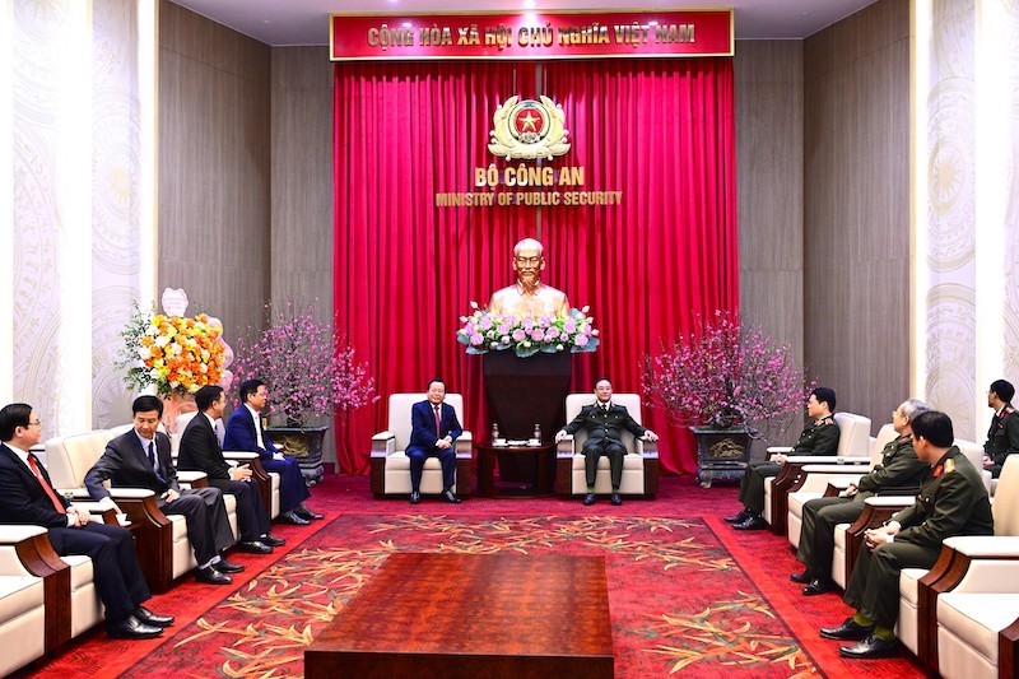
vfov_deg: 33.4
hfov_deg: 48.5
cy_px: 340
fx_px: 1132
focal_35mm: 40
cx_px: 510
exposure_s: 1/125
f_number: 4.5
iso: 3200
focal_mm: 40
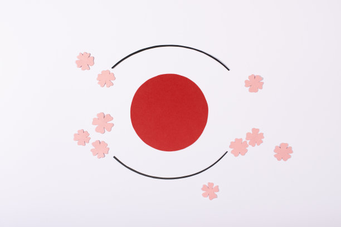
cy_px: 114
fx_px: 474
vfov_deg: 27.0
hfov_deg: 39.6
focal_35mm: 50
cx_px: 170
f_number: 9
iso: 100
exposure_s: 1/200
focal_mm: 50
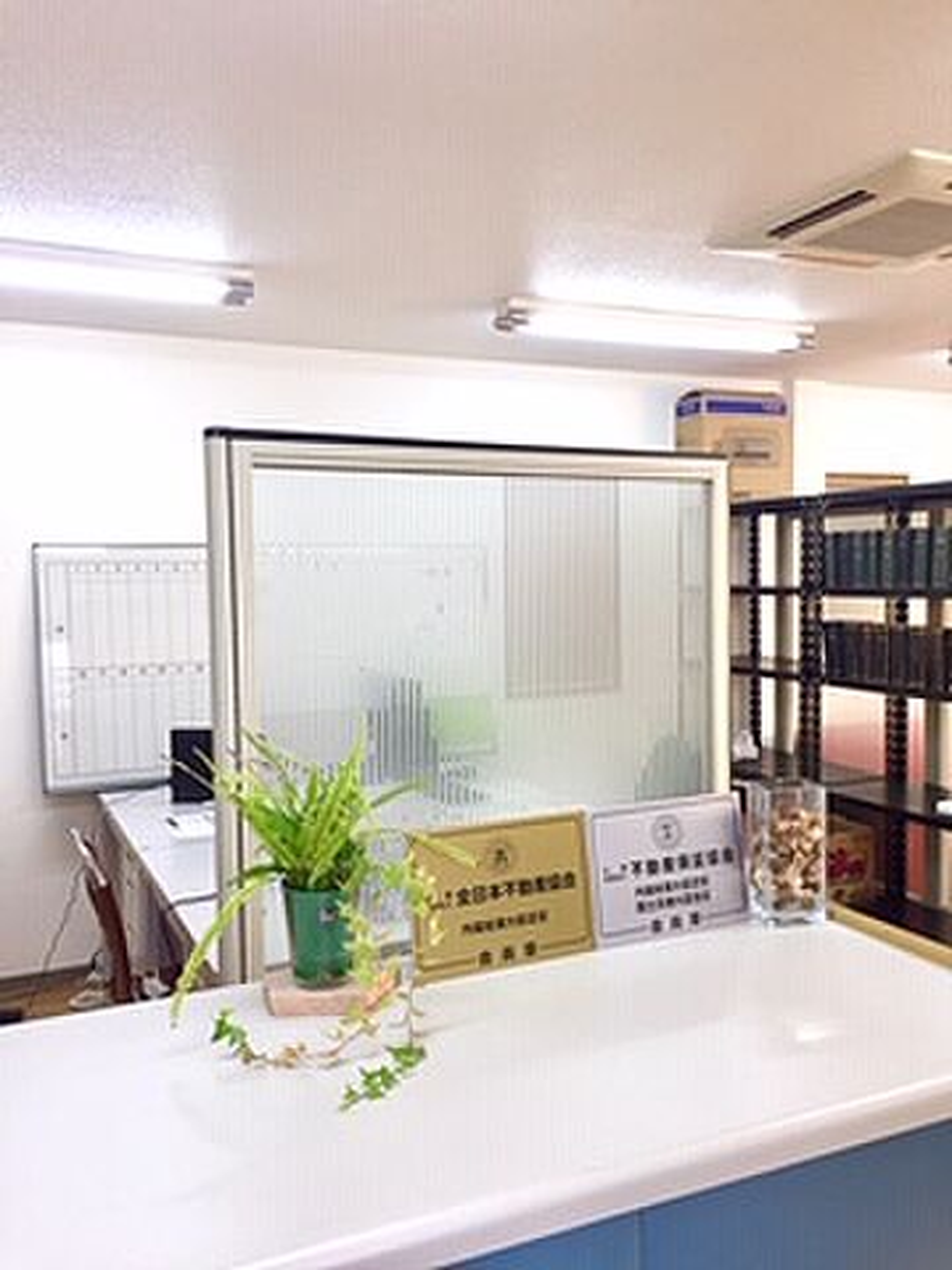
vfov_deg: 61.7
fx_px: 1063
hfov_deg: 48.2
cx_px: 476
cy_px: 635
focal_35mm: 29
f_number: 2.2
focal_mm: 4.15
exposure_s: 1/50
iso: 40
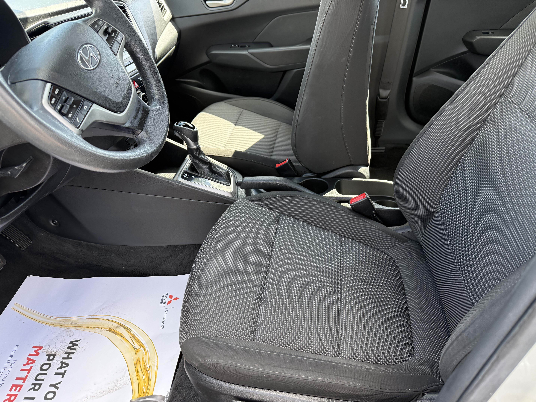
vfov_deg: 56.8
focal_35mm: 24
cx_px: 268
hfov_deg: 71.6
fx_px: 372
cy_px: 201
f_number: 1.78
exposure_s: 1/243
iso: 160
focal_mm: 6.76
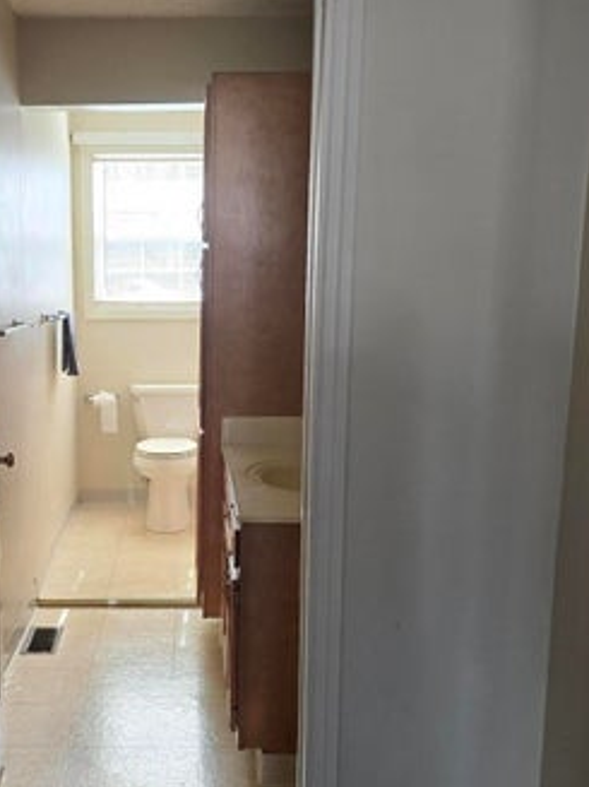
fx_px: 1022
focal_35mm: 45
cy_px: 443
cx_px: 166
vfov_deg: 42.0
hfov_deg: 31.7
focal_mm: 6.3
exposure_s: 1/120
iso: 100
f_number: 1.7
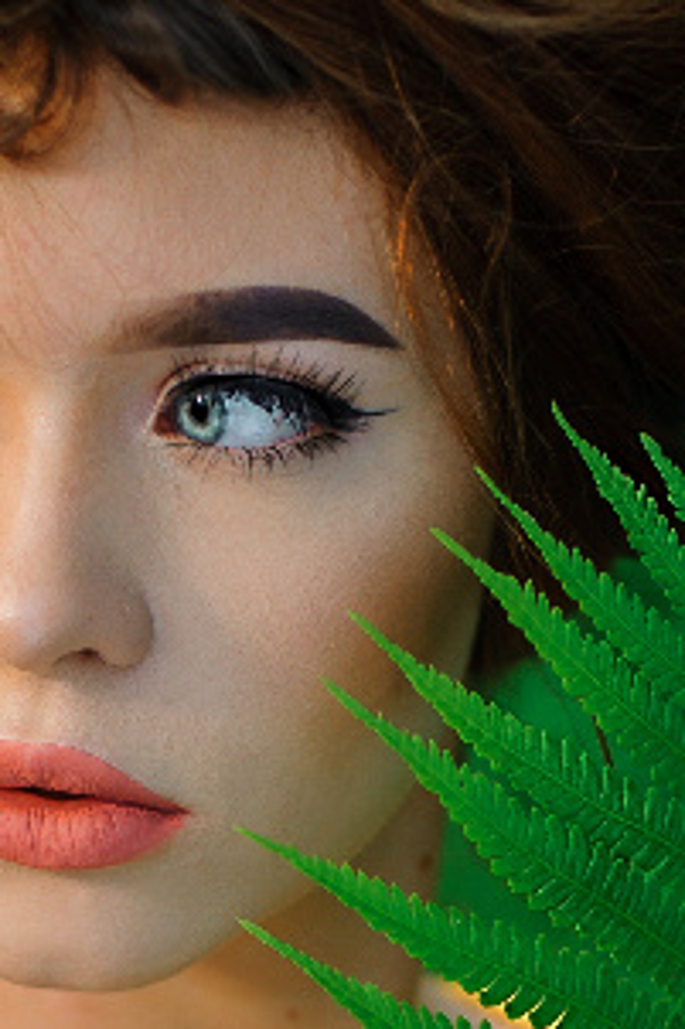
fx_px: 5686
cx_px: 162
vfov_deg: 10.2
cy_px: 1254
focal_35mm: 199
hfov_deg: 6.9
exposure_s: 1/250
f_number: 2
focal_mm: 50
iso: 200
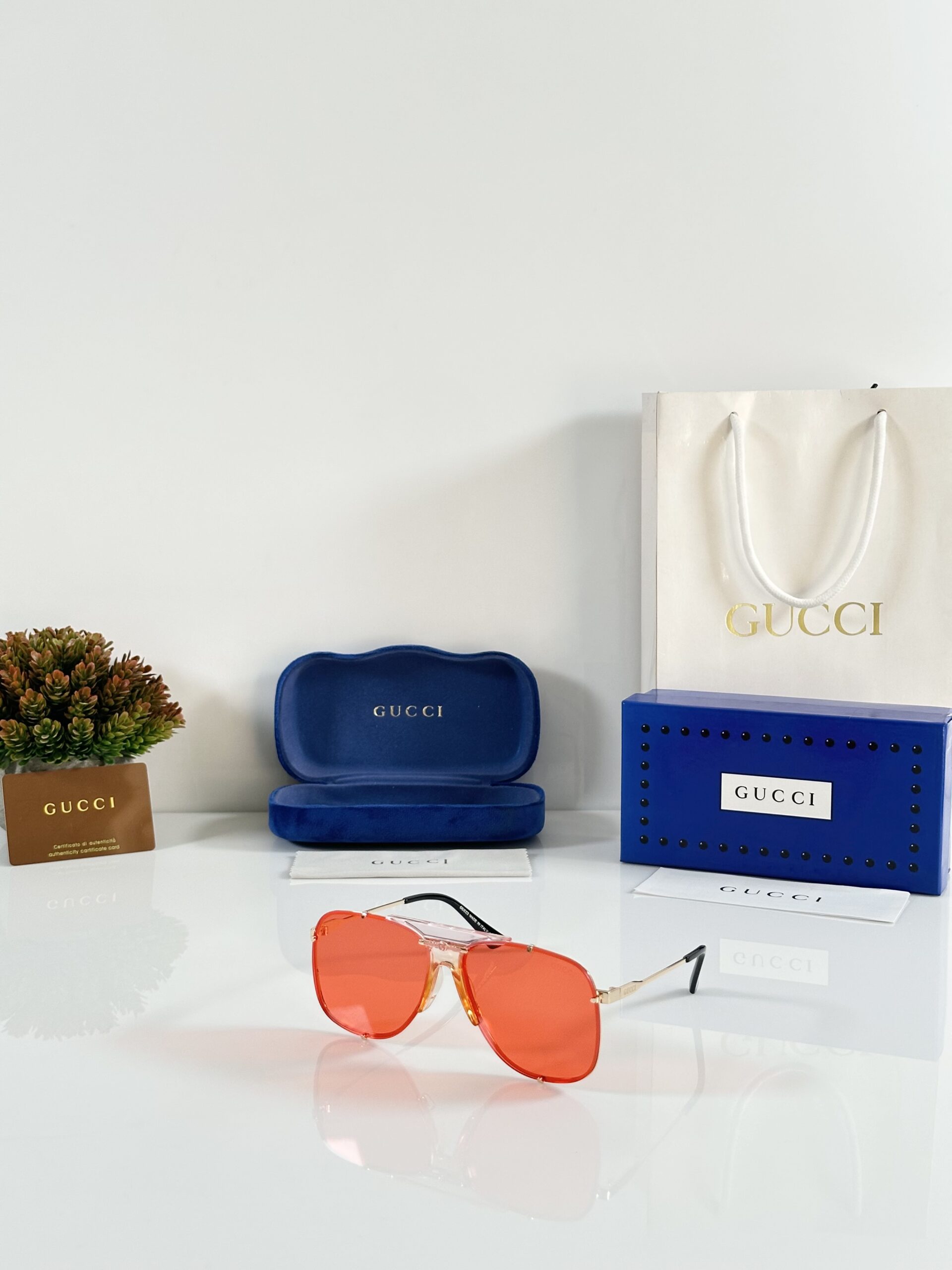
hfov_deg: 30.3
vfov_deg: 39.7
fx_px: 1760
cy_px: 635
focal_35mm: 48
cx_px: 476
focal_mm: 6.86
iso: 80
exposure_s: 1/120
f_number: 1.78
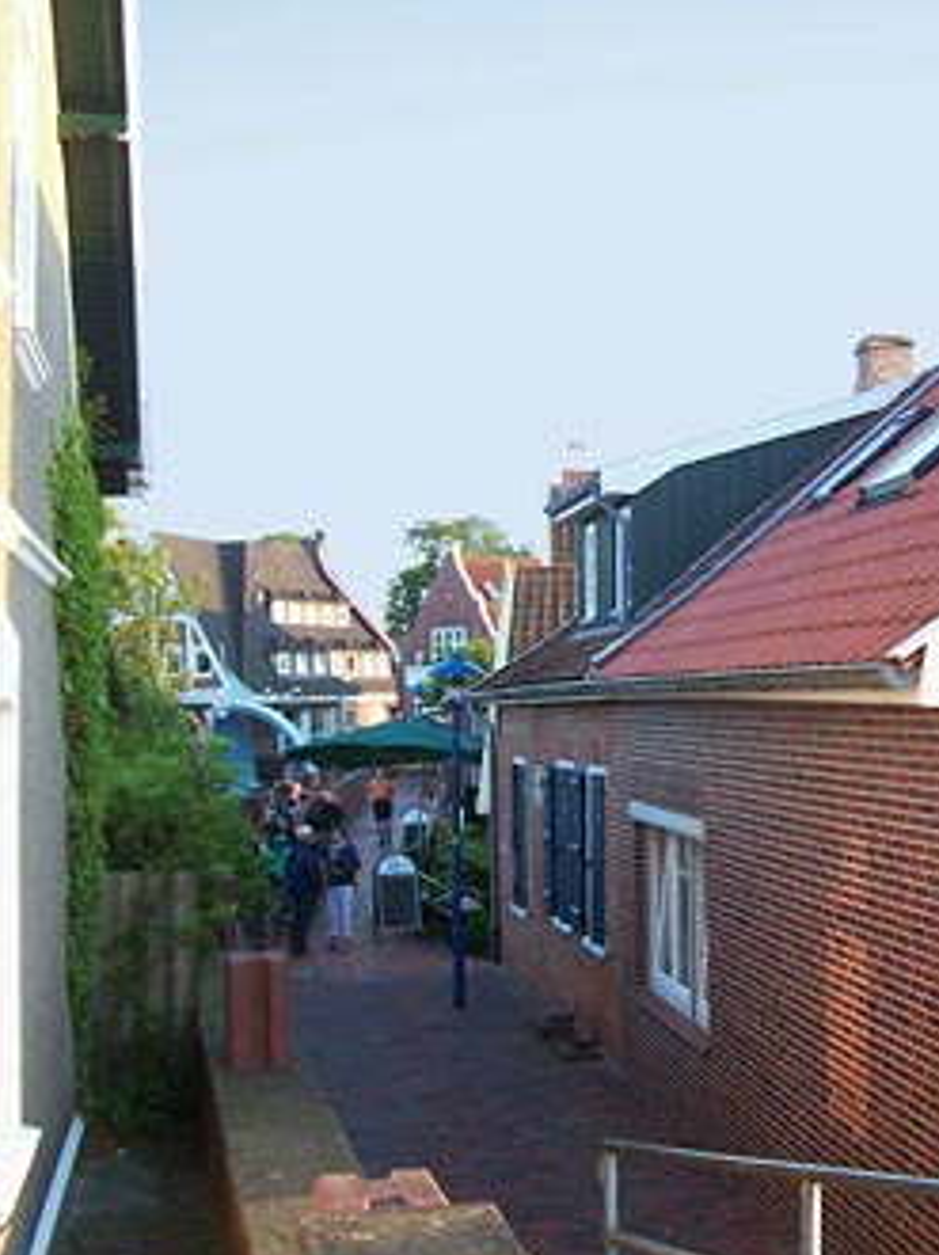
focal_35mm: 49
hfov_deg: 29.6
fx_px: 1775
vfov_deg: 38.9
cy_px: 679
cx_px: 542
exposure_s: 1/60
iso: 64
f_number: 2.8
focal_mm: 6.3
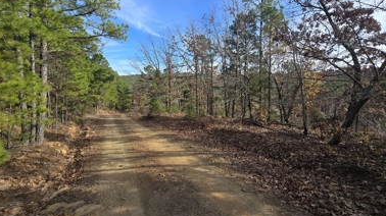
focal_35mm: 15
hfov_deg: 103.0
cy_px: 90
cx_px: 198
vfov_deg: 69.9
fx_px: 153
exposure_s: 1/968
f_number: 2.2
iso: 50
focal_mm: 2.2
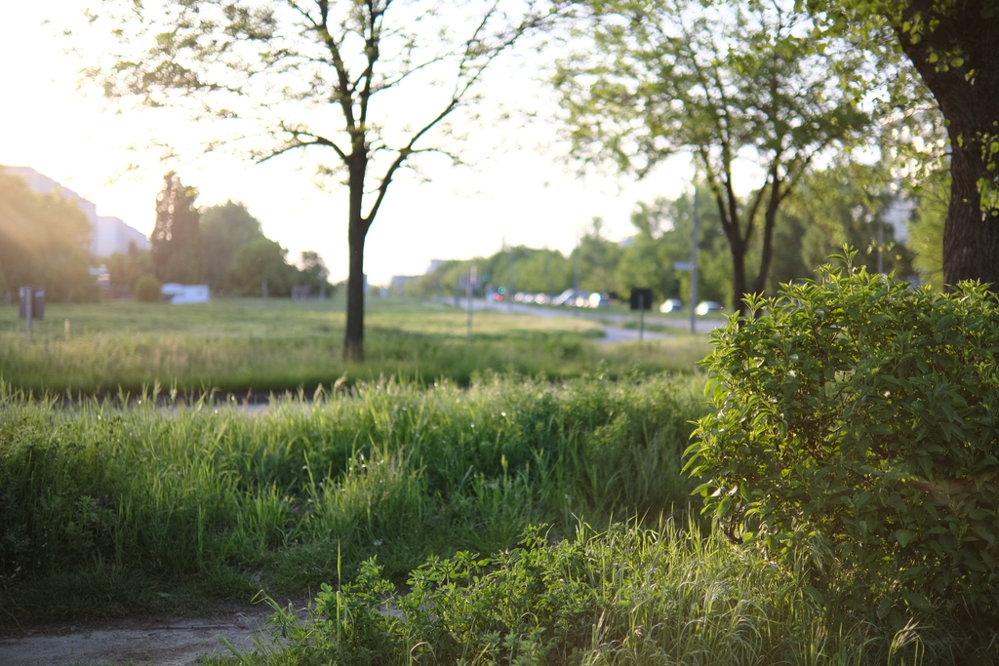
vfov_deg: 27.0
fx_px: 1388
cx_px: 500
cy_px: 333
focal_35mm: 50
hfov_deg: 39.6
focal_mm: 33
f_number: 1.4
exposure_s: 1/1600
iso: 320
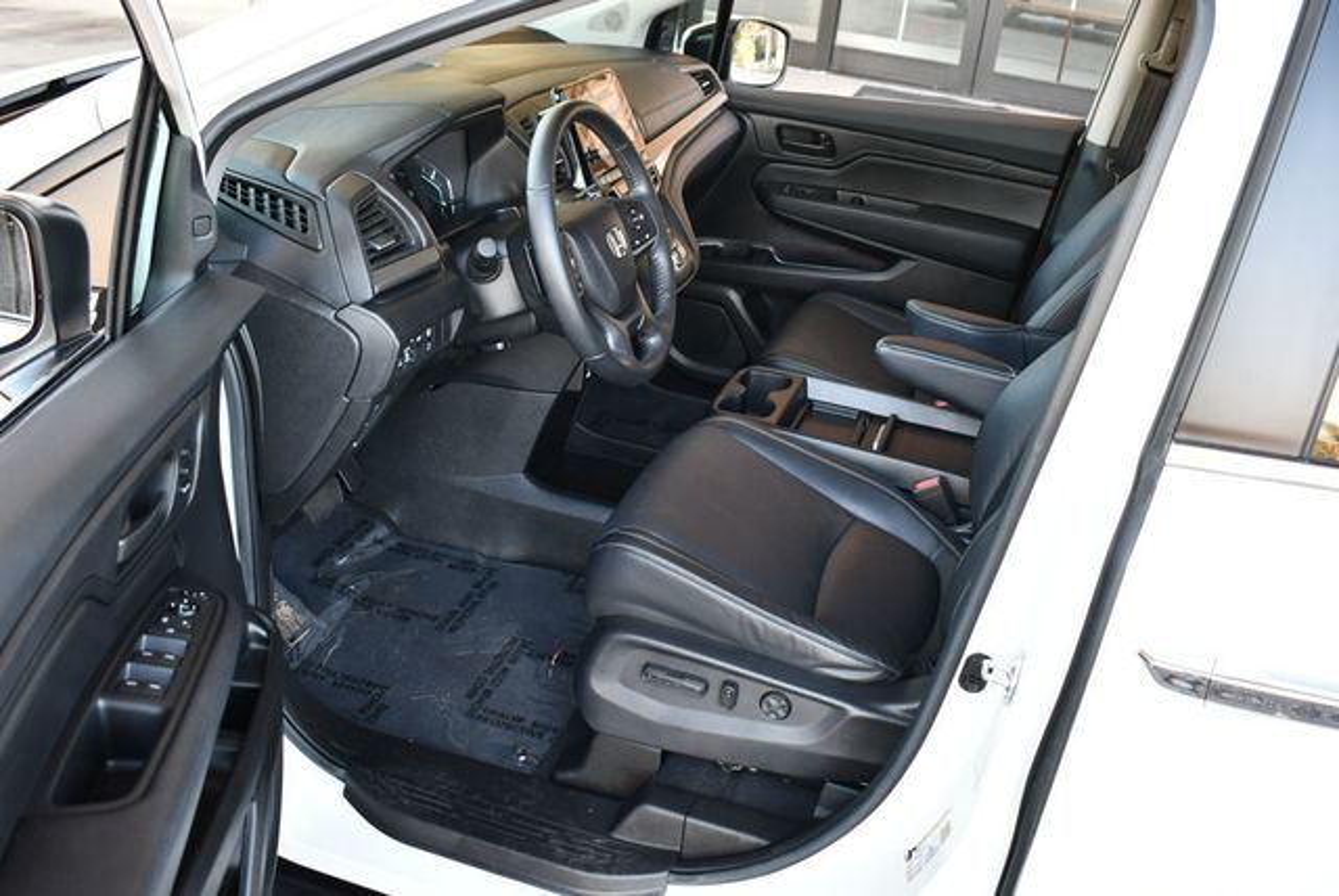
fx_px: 1340
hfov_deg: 53.1
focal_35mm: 36
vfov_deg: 36.9
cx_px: 670
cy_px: 448
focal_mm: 18
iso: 800
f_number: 3.5
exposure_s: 1/160
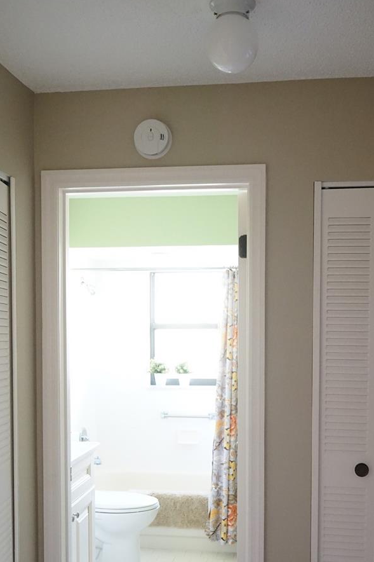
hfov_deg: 35.0
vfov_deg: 50.2
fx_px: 592
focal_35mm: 38
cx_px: 212
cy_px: 353
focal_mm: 28
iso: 6400
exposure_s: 1/50
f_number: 6.3
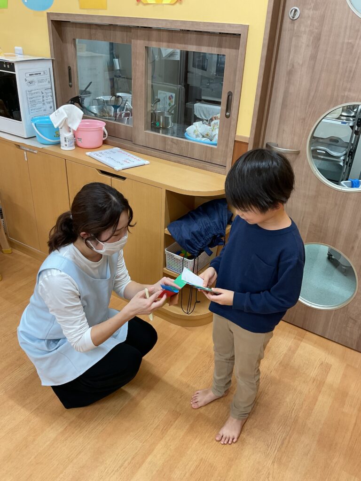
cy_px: 240
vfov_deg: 61.7
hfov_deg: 48.2
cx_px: 180
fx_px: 403
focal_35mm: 29
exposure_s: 1/60
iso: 64
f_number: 1.8
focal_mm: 3
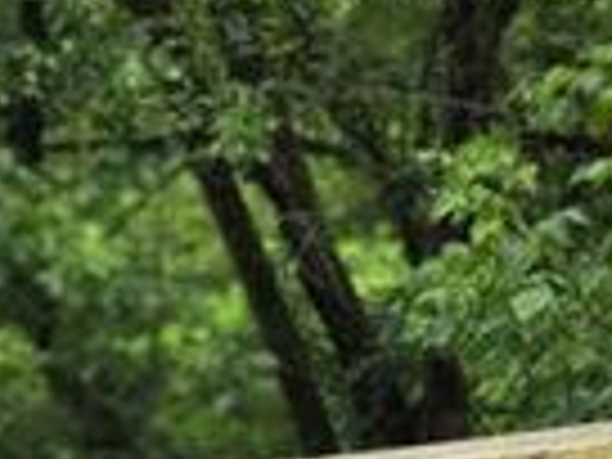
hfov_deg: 13.6
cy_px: 400
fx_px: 2546
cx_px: 79
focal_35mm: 144
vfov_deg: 10.3
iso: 25
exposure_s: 1/120
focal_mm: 6.3
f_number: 1.7
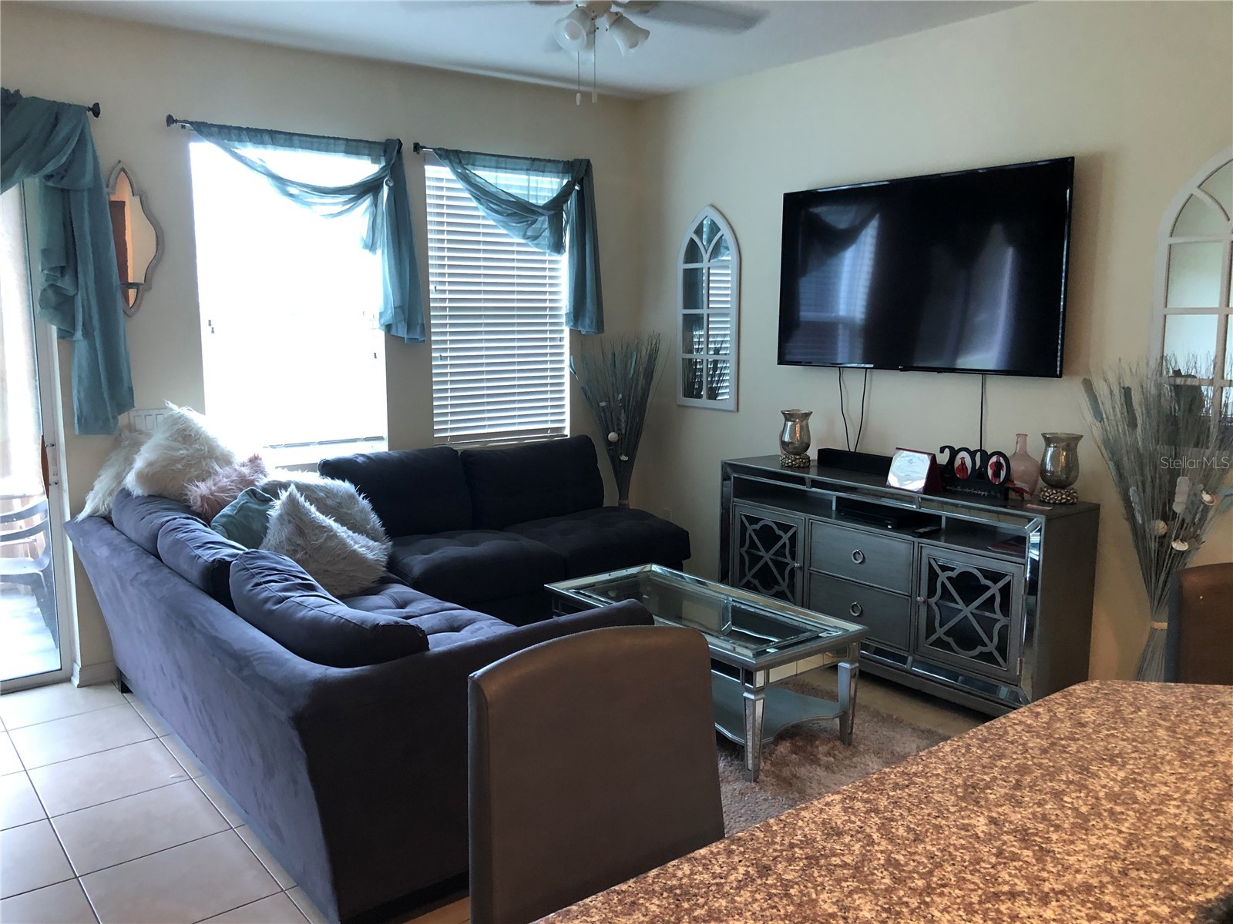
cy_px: 462
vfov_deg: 49.7
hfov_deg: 63.4
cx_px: 616
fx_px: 997
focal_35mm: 28
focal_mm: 3.99
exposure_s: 1/15
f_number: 1.8
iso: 64
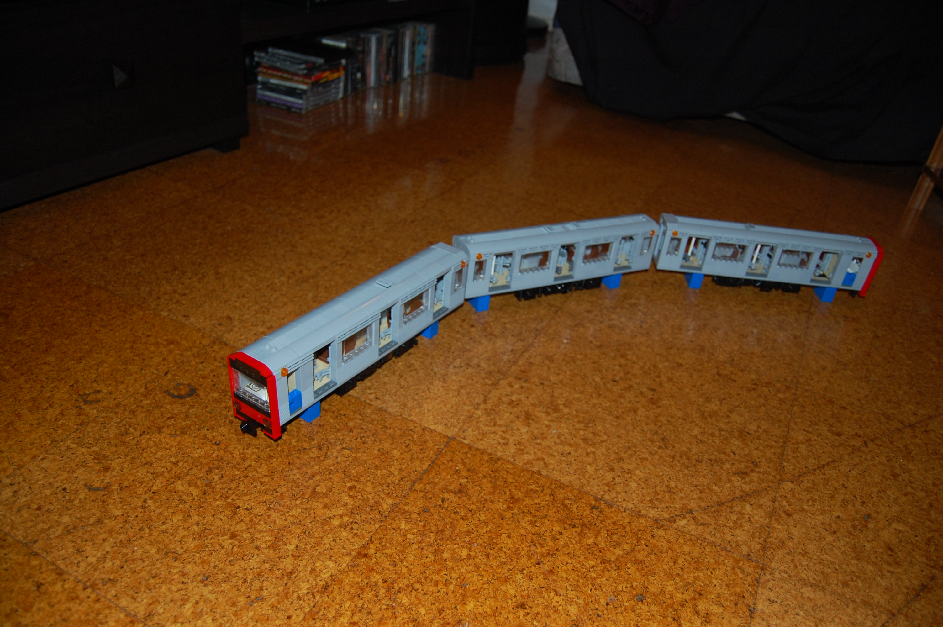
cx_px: 472
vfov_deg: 47.8
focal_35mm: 27
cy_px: 314
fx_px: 707
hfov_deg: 67.4
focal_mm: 18
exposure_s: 1/60
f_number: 3.5
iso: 400
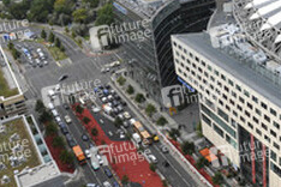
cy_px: 123
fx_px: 421
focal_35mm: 54
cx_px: 208
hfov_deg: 36.1
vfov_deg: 24.9
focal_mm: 28
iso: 500
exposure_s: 1/500
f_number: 11
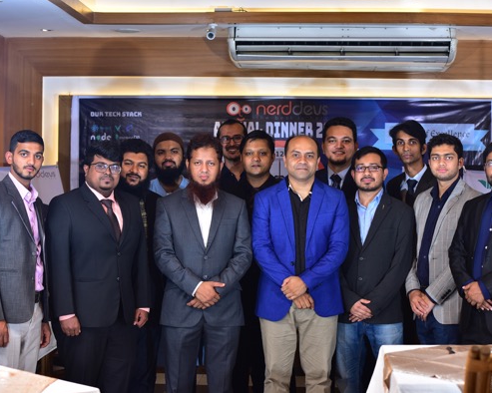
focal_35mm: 80
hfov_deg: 23.9
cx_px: 262
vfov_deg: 19.2
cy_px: 196
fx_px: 1164
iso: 500
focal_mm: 70
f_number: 4
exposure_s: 1/200
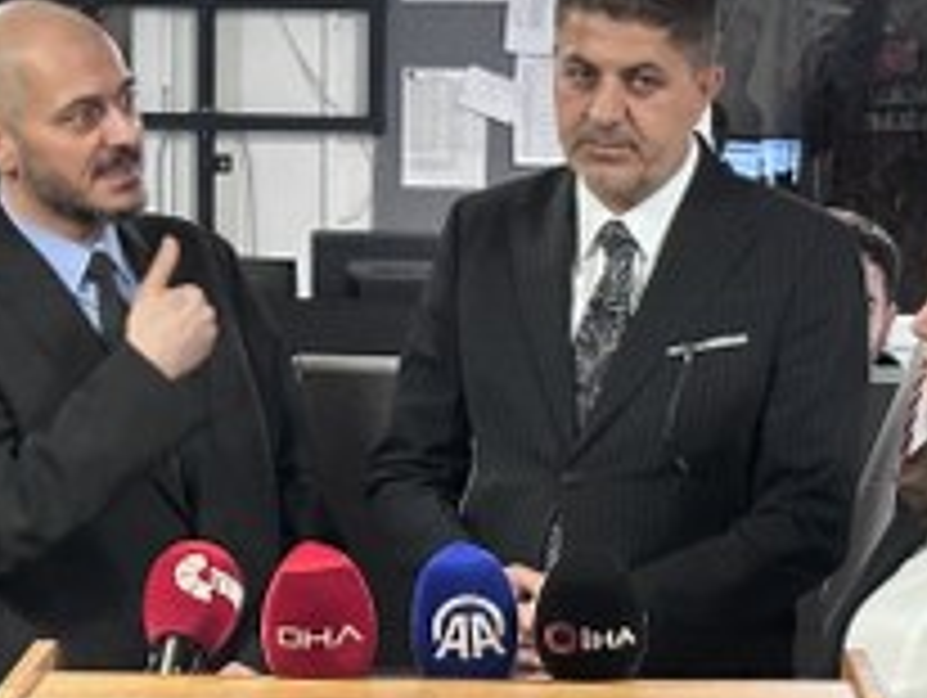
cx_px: 540
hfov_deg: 13.2
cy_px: 572
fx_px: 3995
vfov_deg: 9.9
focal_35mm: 149
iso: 400
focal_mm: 6.86
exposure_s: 1/33
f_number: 1.78
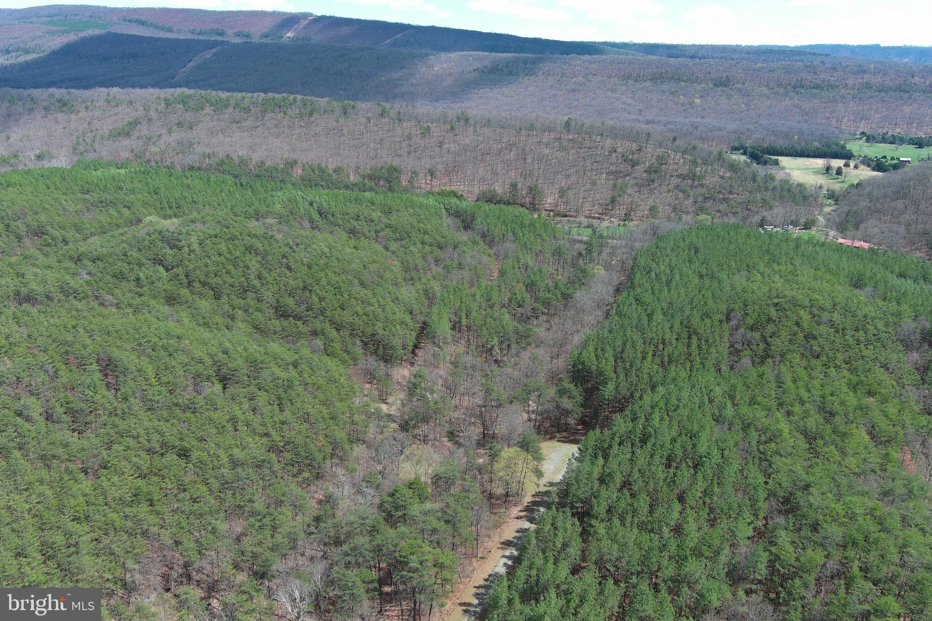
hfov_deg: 63.7
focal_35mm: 29
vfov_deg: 45.0
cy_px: 310
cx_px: 466
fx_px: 751
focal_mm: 10.57
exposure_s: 1/633
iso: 100
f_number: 2.8
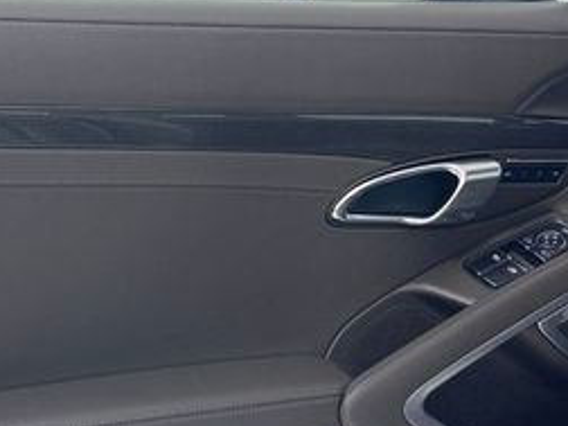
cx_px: 171
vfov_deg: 20.7
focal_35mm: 71
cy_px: 275
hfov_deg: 27.2
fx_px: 1165
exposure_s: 1/120
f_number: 1.8
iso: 32
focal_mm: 3.99
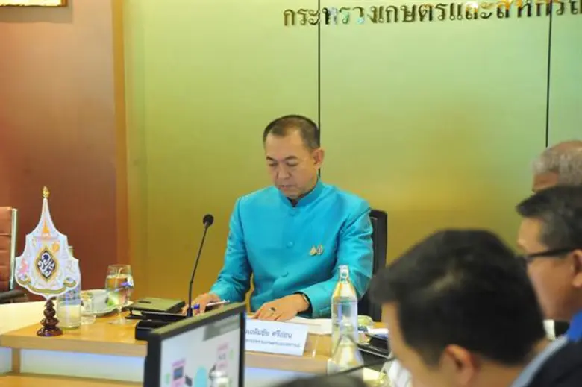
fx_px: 1373
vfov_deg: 16.1
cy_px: 194
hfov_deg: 23.9
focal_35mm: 85
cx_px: 291
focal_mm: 85
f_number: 5.6
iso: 6400
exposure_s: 1/90
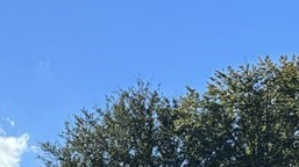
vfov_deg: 9.4
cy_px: 422
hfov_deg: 17.7
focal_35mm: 113
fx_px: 895
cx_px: -99
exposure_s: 1/2288
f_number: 1.6
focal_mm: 5.96
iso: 50
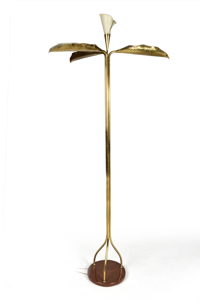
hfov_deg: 43.4
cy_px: 152
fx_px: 251
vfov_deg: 62.0
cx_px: 100
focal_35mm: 30
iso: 160
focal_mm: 20
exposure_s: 1/160
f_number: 20
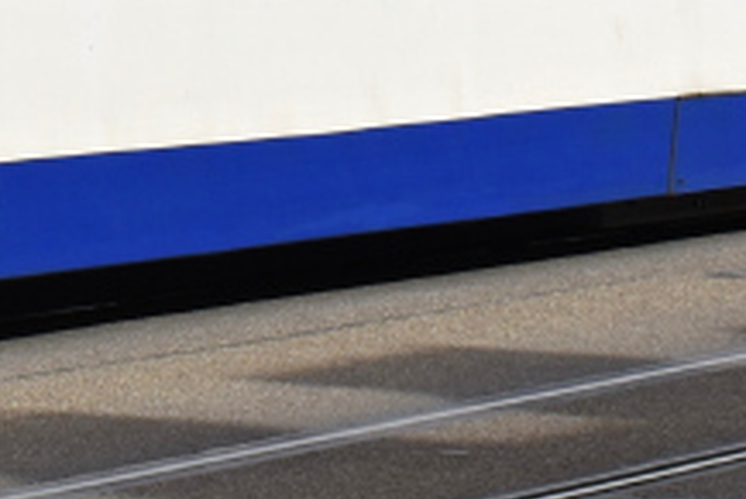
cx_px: -258
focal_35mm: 324
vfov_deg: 4.2
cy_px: -704
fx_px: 6718
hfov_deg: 6.3
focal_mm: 36
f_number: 10
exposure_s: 1/400
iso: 200
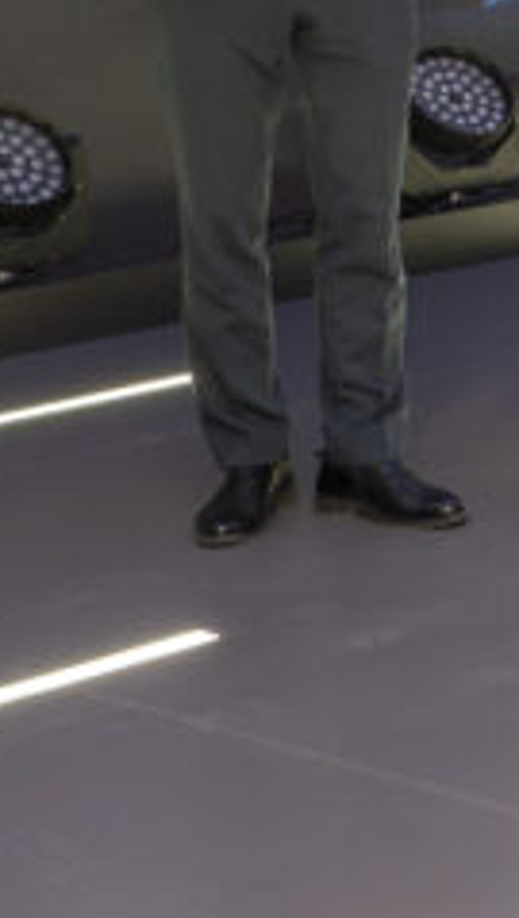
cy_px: -163
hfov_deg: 7.7
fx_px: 3170
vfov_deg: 15.9
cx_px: 1726
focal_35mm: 130
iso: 1600
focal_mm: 29
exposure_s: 1/200
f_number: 4.5
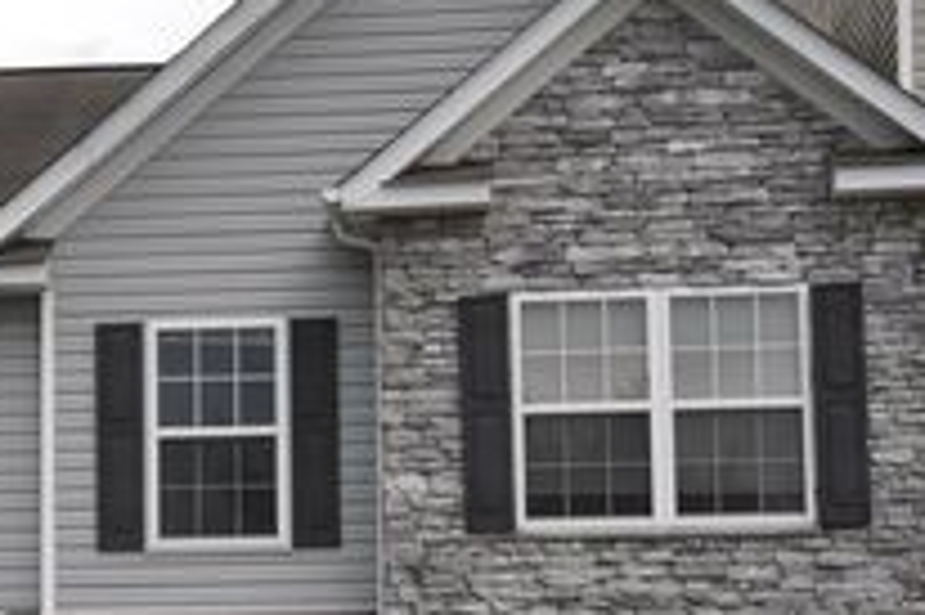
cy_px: 516
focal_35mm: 109
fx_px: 2798
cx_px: 85
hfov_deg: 18.4
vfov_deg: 12.5
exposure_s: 1/200
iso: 200
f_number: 8
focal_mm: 30
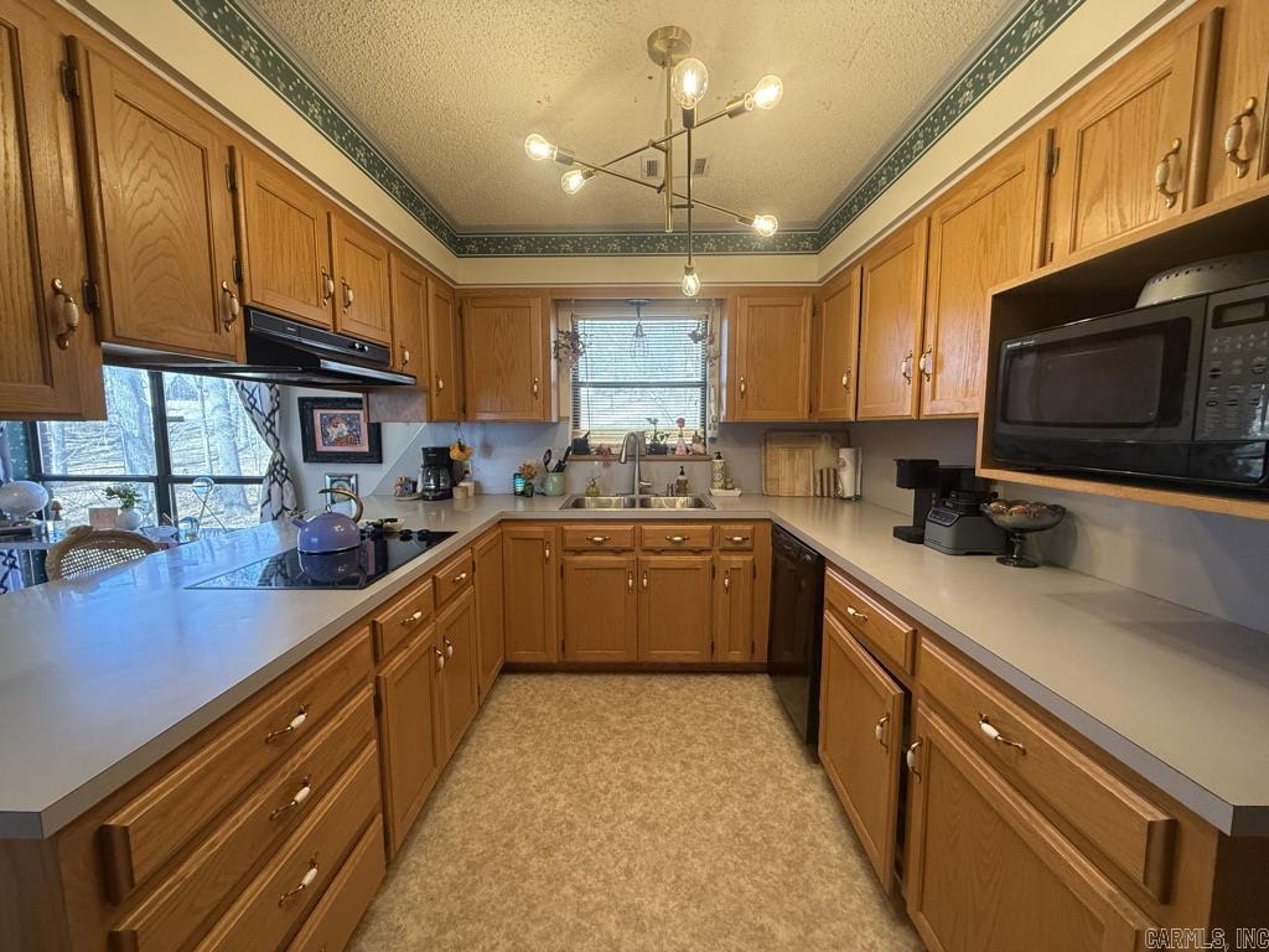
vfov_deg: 85.7
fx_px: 513
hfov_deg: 102.1
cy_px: 476
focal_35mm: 14
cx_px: 634
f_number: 2.2
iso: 400
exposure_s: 1/120
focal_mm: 2.22
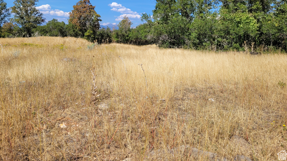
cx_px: 143
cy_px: 53
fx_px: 221
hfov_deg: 66.1
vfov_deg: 39.7
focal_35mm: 29
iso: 40
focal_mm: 5.4
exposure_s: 1/2937
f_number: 1.8
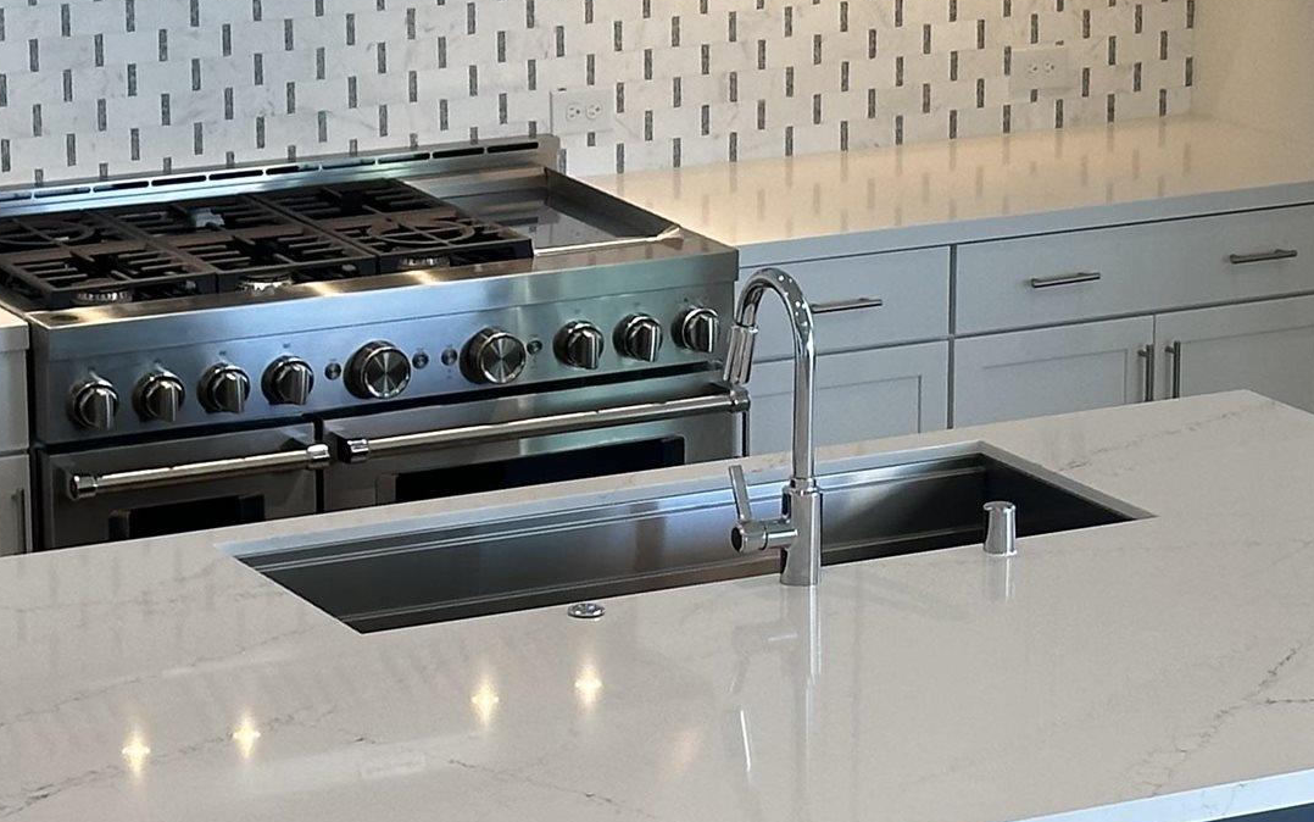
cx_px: 820
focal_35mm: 145
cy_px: 470
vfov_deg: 9.0
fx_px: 5193
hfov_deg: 14.4
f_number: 1.78
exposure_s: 1/195
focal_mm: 6.86
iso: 64
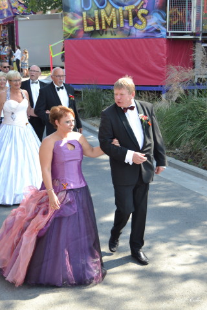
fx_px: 517
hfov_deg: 22.6
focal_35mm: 60
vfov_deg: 33.4
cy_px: 155
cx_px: 104
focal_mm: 40
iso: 180
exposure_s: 1/125
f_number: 5.6
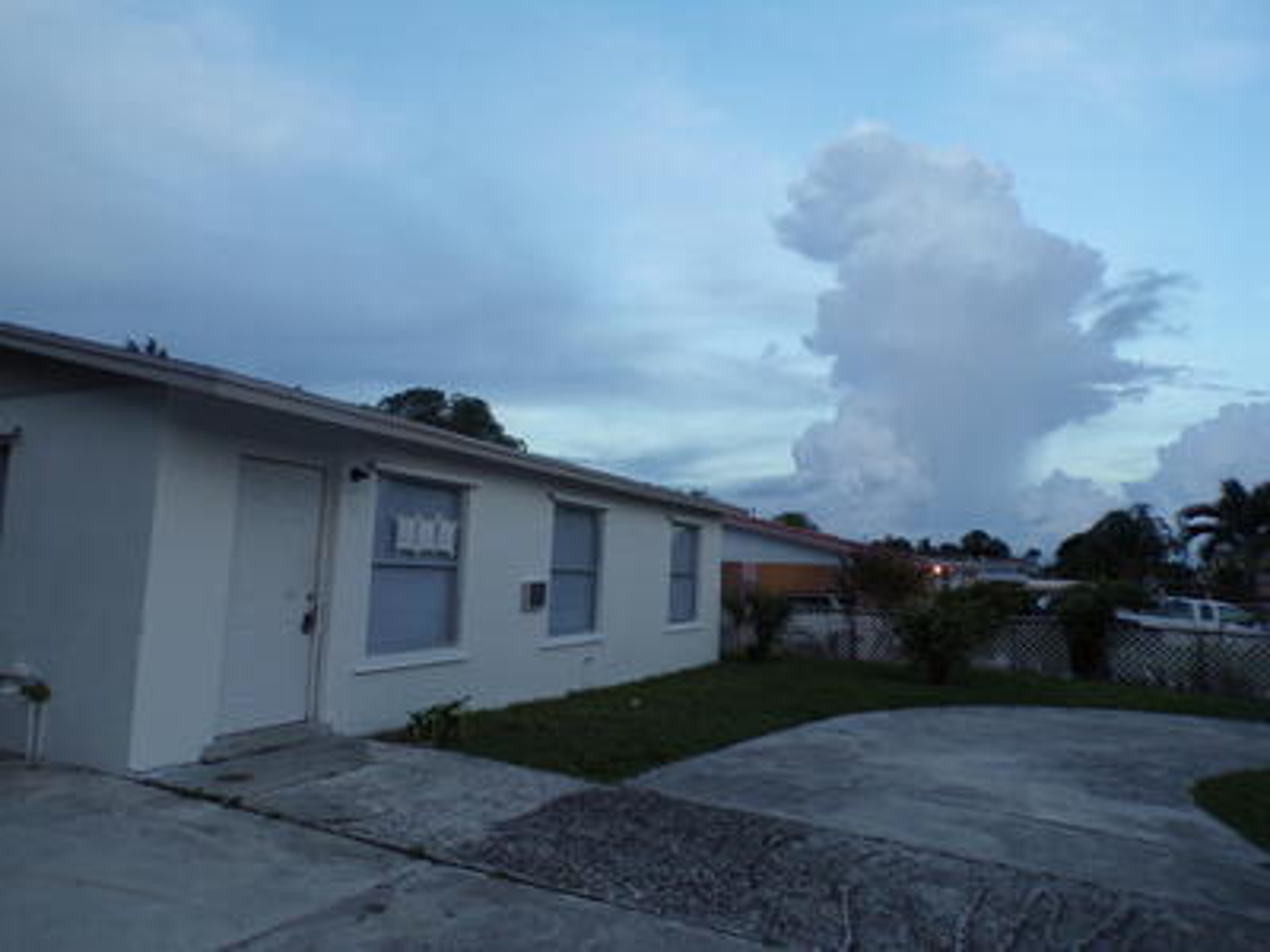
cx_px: 635
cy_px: 476
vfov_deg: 56.8
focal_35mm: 24
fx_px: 881
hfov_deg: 71.6
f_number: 3
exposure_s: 1/60
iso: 143
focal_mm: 4.3
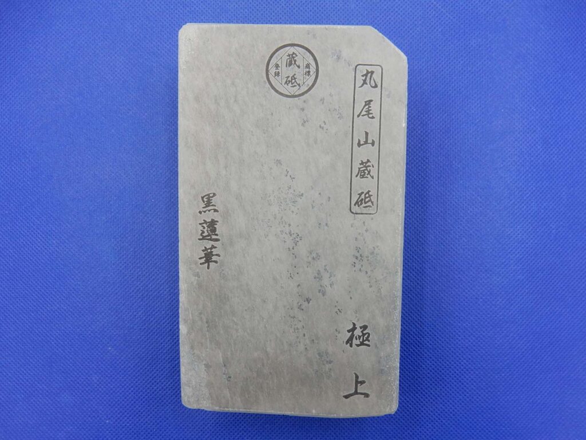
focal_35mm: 25
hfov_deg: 69.4
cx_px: 293
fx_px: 423
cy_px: 220
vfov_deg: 54.9
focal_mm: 4.5
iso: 125
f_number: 3.7
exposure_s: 1/80
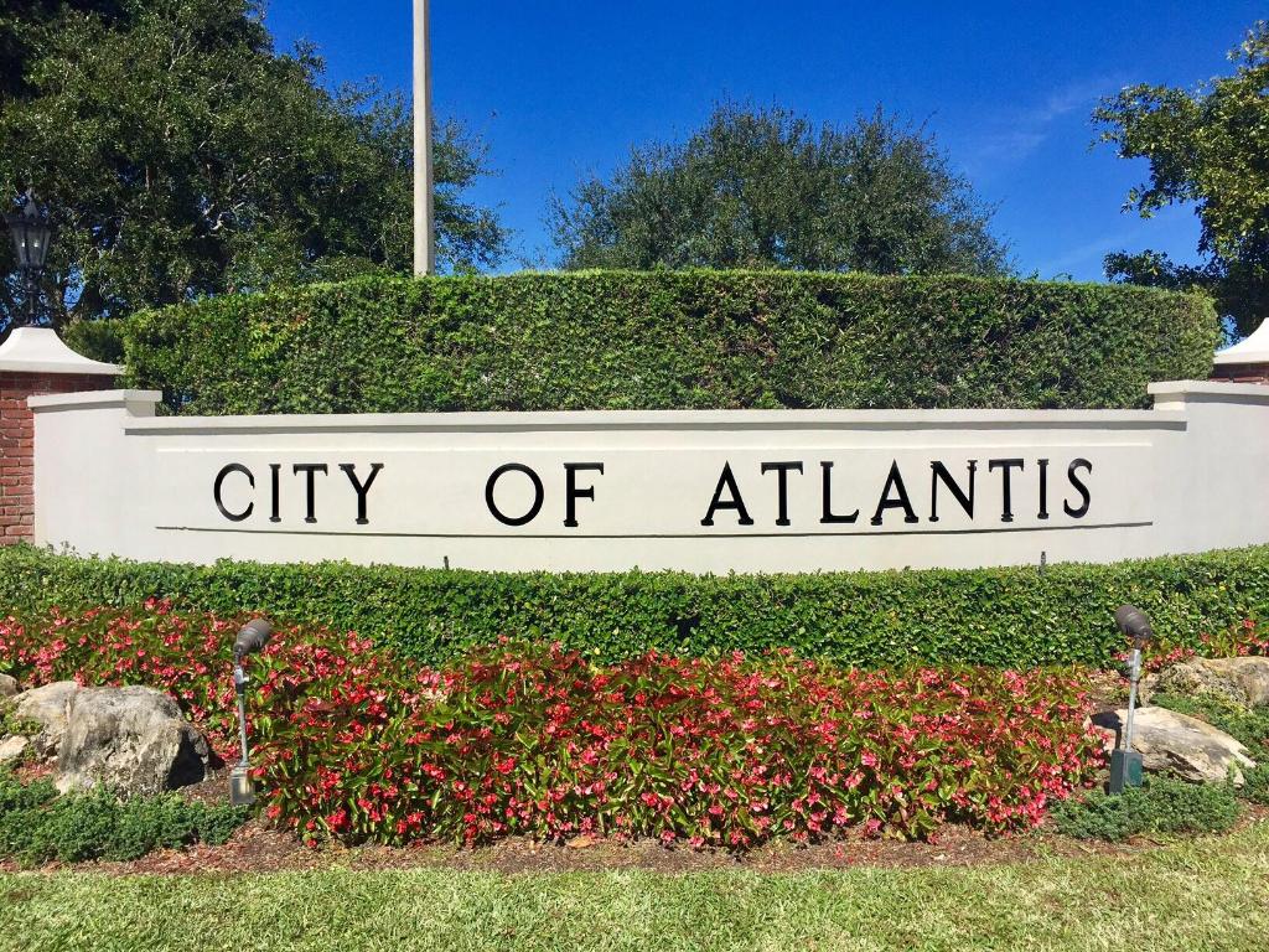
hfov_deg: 61.7
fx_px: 1063
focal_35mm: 29
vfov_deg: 48.2
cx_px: 634
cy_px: 476
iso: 32
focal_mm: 4.15
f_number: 2.2
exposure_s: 1/4950
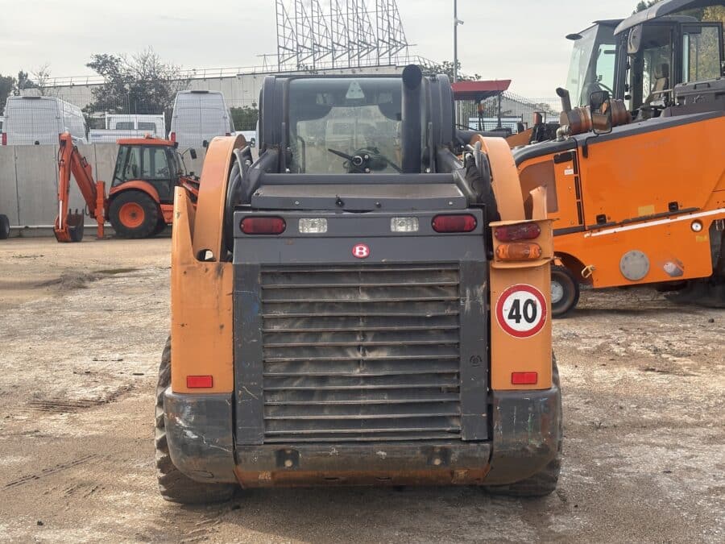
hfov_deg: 39.7
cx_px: 362
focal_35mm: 48
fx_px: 1005
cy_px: 272
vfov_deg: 30.3
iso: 64
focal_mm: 6.86
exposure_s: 1/1009
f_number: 1.78
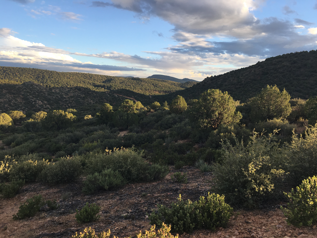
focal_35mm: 29
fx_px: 266
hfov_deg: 61.7
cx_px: 158
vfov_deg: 48.2
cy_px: 119
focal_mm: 4.15
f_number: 2.2
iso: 25
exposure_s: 1/450
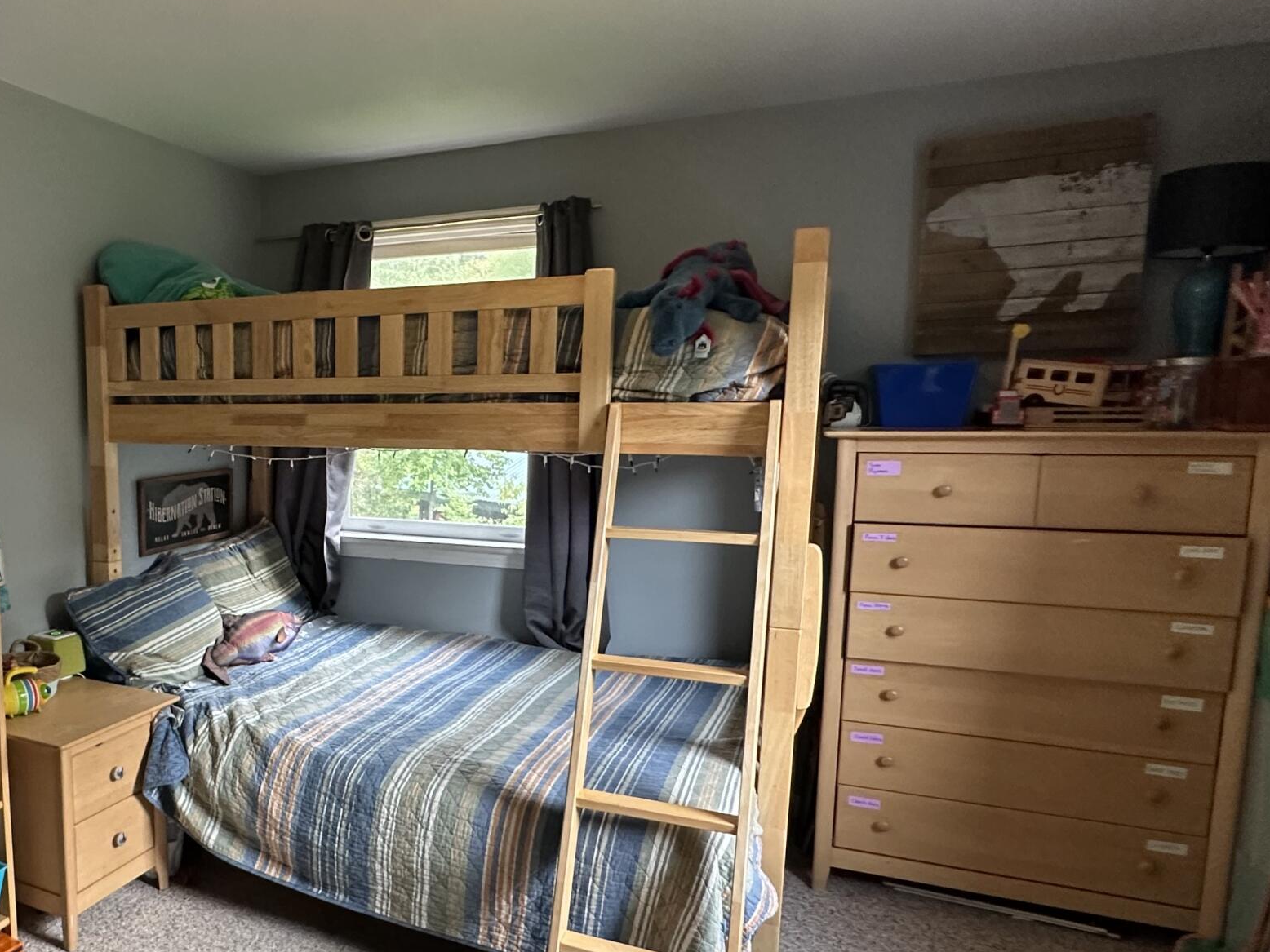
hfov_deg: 60.7
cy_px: 539
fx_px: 991
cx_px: 276
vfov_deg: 51.2
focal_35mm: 27
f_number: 2.2
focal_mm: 2.22
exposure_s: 1/60
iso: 400
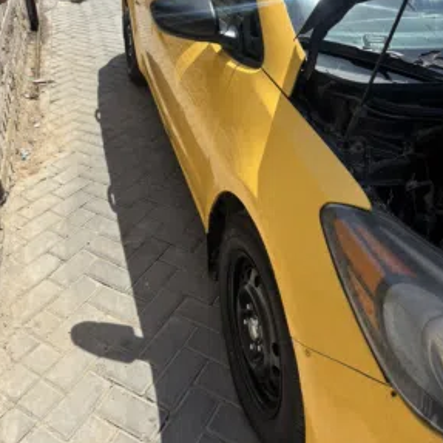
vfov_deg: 50.0
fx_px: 463
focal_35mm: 32
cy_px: 142
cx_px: 216
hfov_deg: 51.1
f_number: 1.6
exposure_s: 1/2639
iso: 50
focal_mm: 5.96
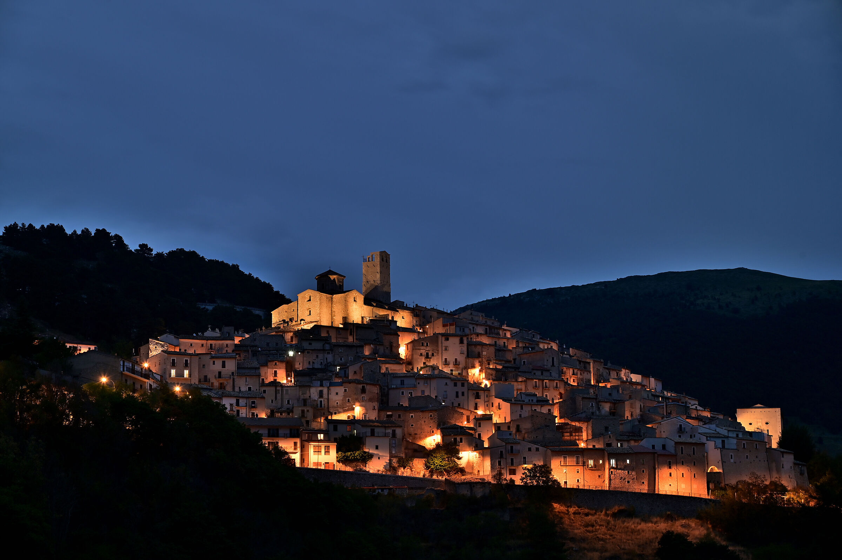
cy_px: 280
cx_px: 421
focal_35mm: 78
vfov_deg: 17.5
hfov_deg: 26.0
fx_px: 1823
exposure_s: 4
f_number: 8
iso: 100
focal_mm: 78
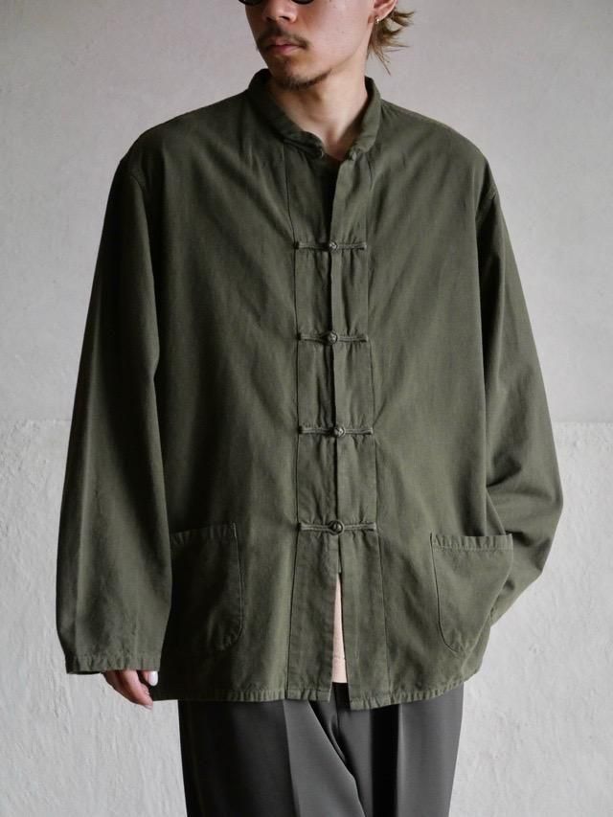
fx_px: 2361
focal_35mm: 100
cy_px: 408
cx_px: 306
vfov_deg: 19.6
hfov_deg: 14.8
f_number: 3.9
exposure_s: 1/100
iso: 3200
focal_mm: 50
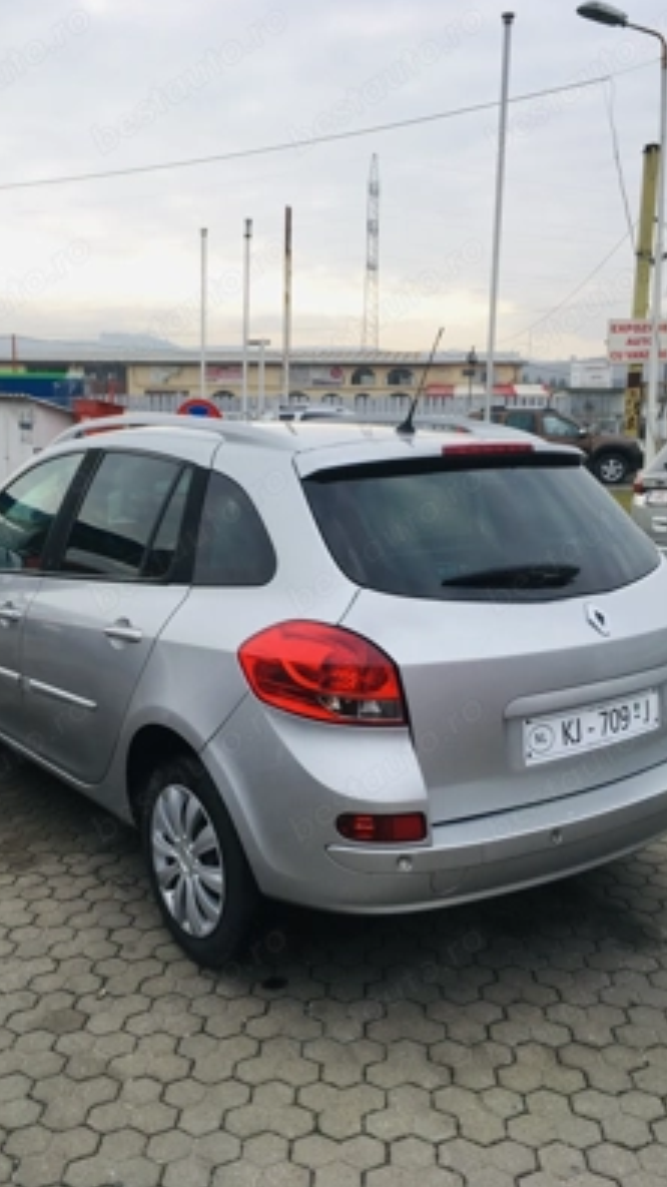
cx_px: 306
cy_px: 592
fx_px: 1007
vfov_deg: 61.0
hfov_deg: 36.6
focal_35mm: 32
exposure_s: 1/361
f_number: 2.2
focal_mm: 4.15
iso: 25
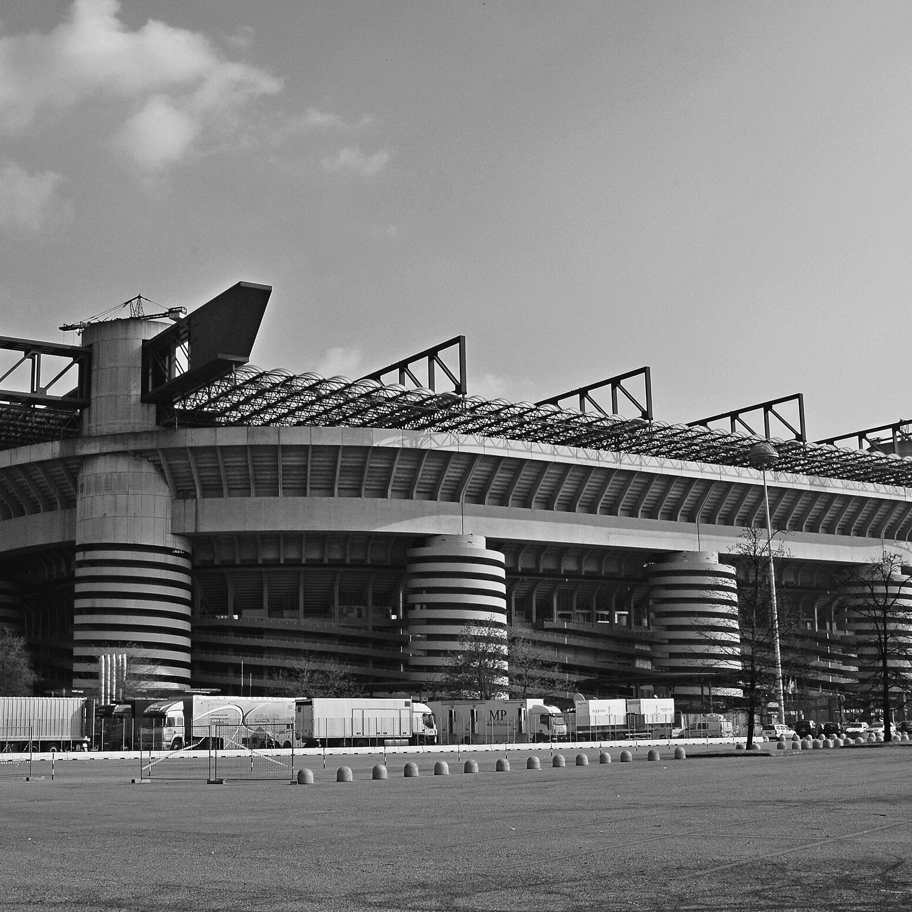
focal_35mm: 47
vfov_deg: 36.1
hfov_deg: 36.0
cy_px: 466
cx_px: 413
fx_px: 1401
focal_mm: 24
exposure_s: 1/180
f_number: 19
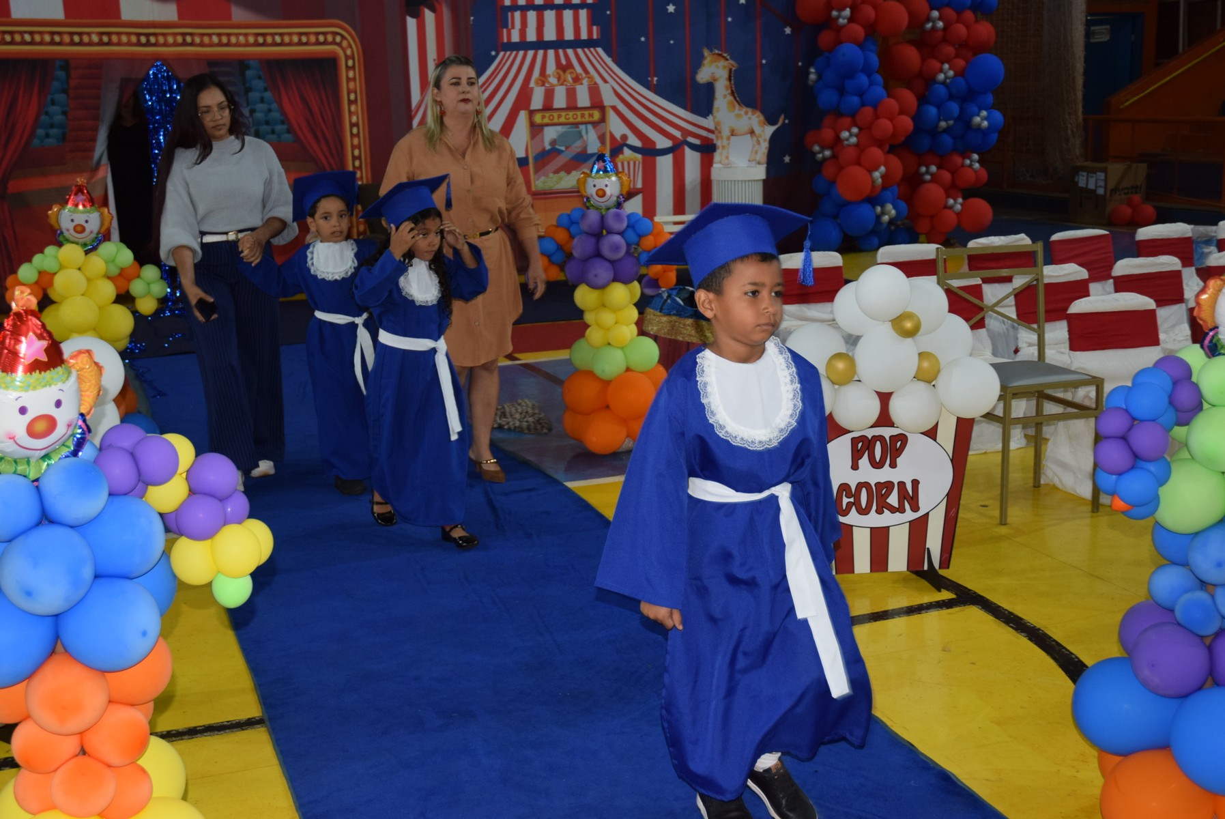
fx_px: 1481
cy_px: 410
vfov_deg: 30.9
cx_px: 612
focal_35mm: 44
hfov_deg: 44.9
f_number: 3.8
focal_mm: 29
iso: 800
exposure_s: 1/60
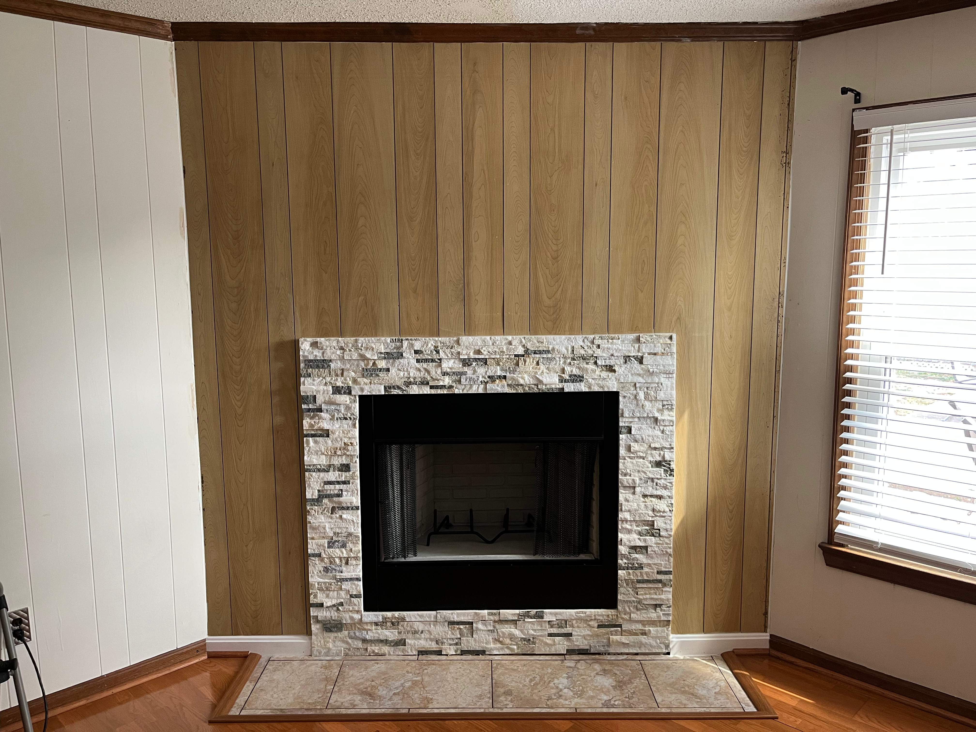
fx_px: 733
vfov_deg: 53.1
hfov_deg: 67.3
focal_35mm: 26
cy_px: 366
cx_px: 488
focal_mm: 5.1
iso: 200
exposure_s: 1/60
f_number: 1.6
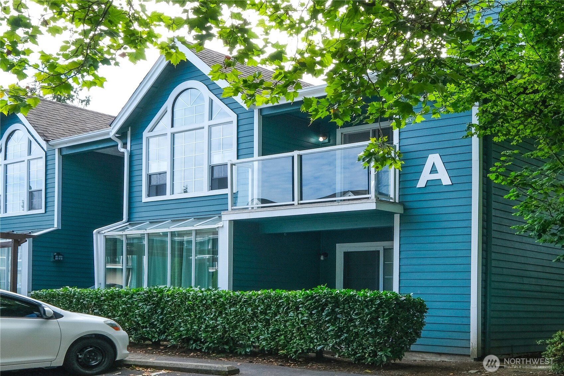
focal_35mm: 25
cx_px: 282
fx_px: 392
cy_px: 188
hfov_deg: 71.5
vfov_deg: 51.3
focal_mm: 16.6
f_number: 13
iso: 500
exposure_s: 1/125
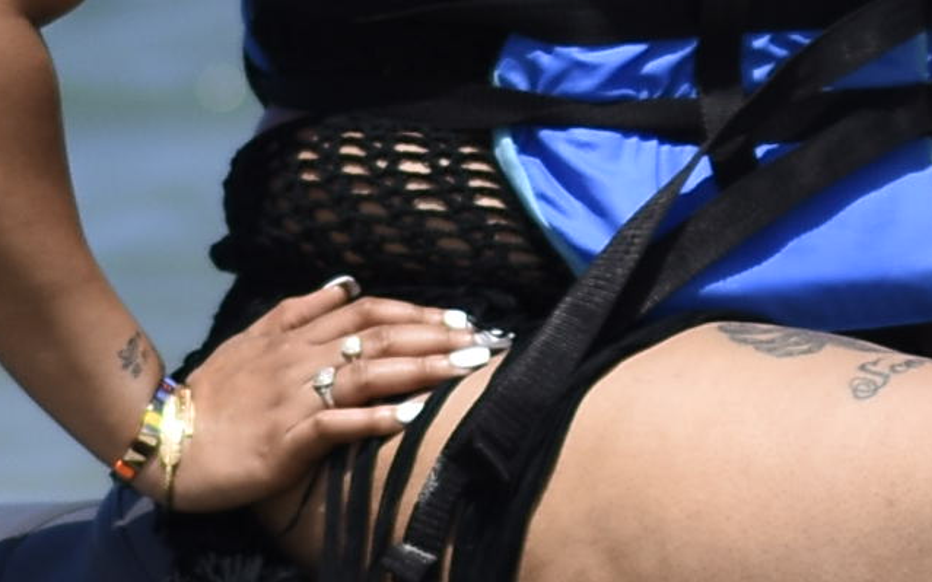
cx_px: 811
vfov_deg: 1.4
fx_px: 23224
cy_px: 403
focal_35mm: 915
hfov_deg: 2.3
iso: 100
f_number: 2.2
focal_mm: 85
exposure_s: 1/4000
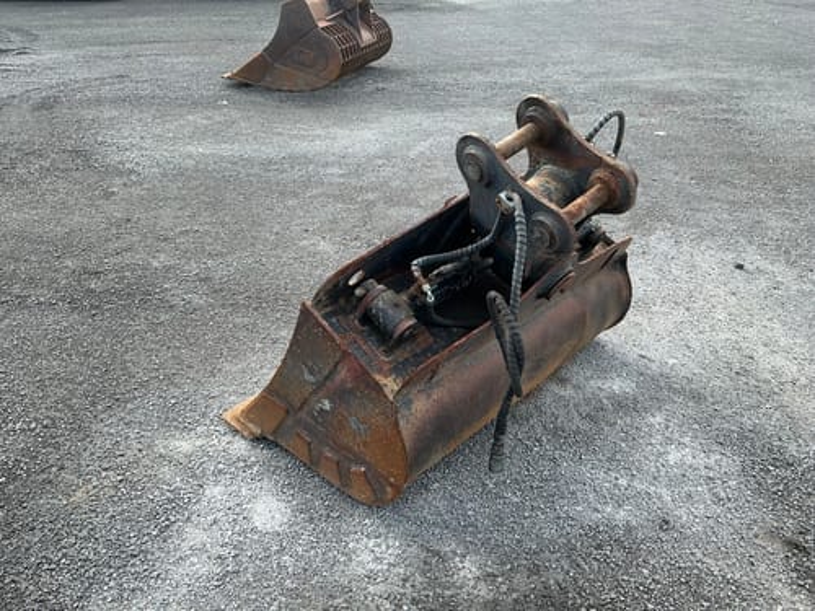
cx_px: 408
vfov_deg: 49.7
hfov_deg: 63.4
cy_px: 306
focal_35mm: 28
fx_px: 659
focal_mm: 3
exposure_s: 1/342
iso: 25
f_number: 1.8
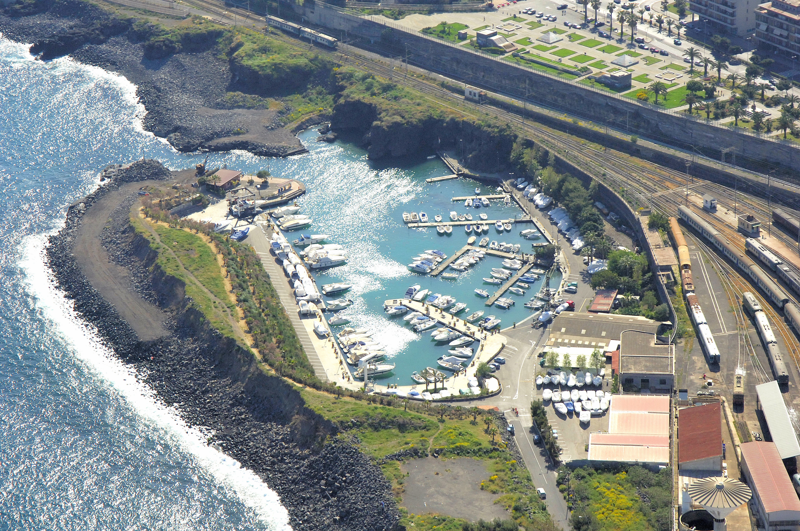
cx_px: 400
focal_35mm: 112
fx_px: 2497
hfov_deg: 18.2
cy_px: 266
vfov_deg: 12.1
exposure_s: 1/1000
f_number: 9
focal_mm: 75
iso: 400
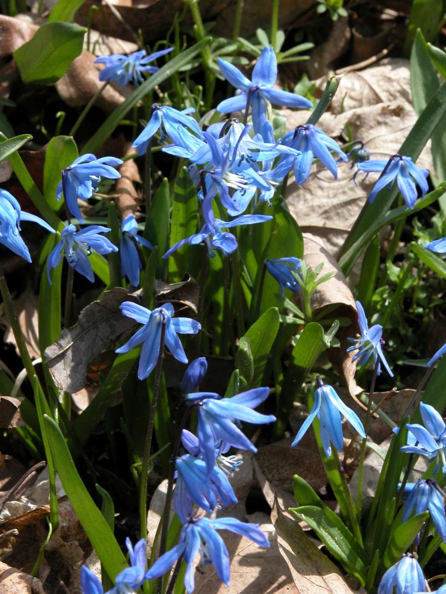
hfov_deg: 9.2
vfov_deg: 12.3
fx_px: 2766
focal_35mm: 161
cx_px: 223
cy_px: 297
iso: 100
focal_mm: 41.1
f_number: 7.9
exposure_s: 1/170
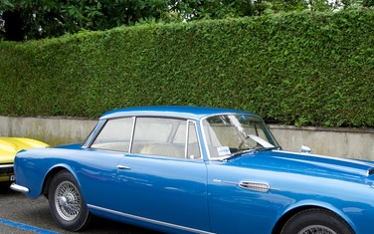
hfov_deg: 49.0
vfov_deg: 32.6
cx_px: 267
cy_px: 145
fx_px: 398
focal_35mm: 39
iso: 50
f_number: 6.3
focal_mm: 24
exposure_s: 1/15
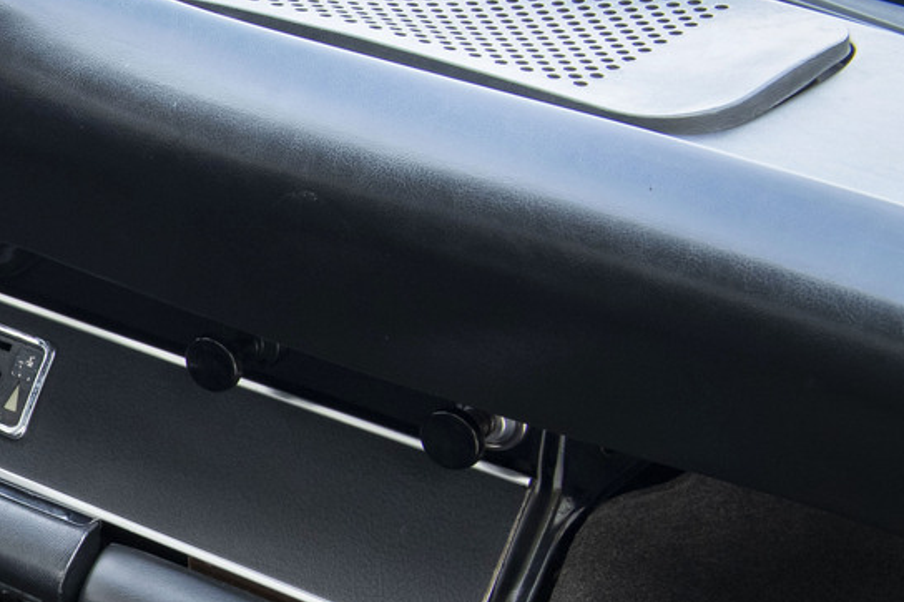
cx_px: -733
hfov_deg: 15.4
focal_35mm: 114
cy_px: 525
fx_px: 2861
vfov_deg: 11.9
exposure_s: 1/40
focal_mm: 31
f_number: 6.3
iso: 1000
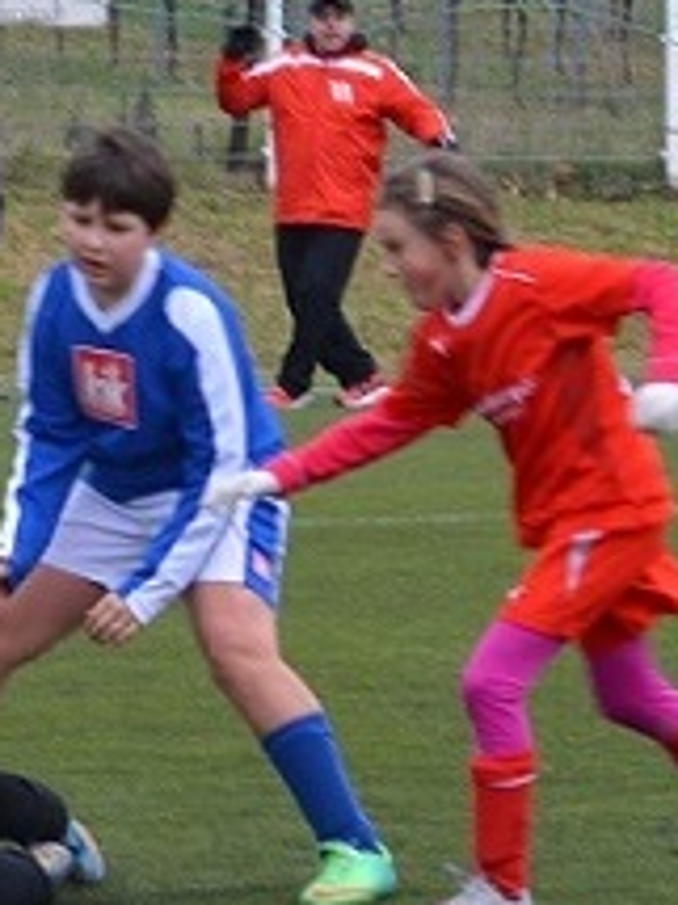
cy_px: 507
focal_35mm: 253
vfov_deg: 7.8
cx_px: 38
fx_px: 6614
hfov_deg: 5.9
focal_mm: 92
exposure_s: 1/200
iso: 200
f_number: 7.1
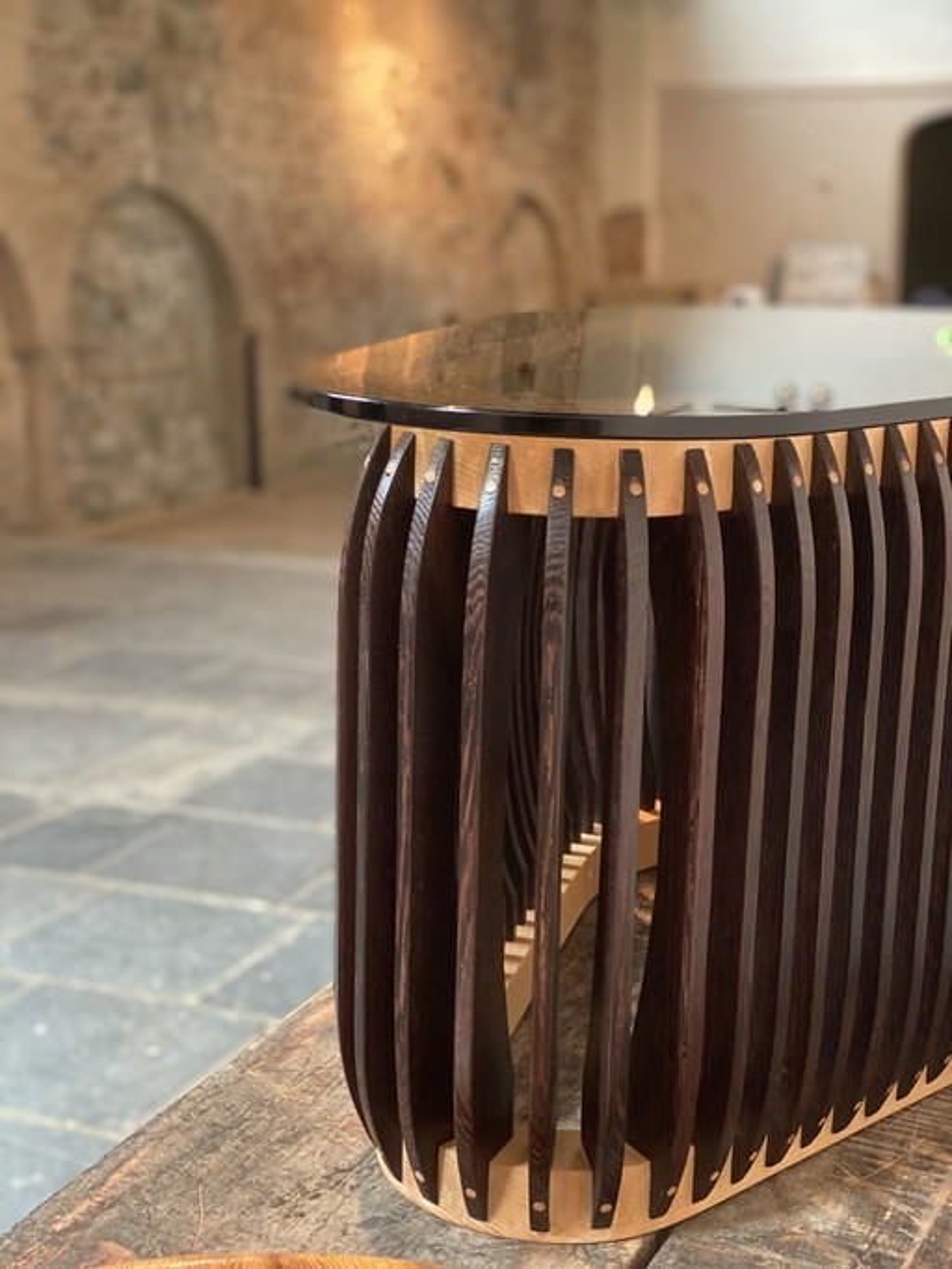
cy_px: 634
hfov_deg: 28.0
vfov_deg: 36.8
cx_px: 476
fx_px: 1906
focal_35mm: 52
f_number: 2
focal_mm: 6
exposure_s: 1/33
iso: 250
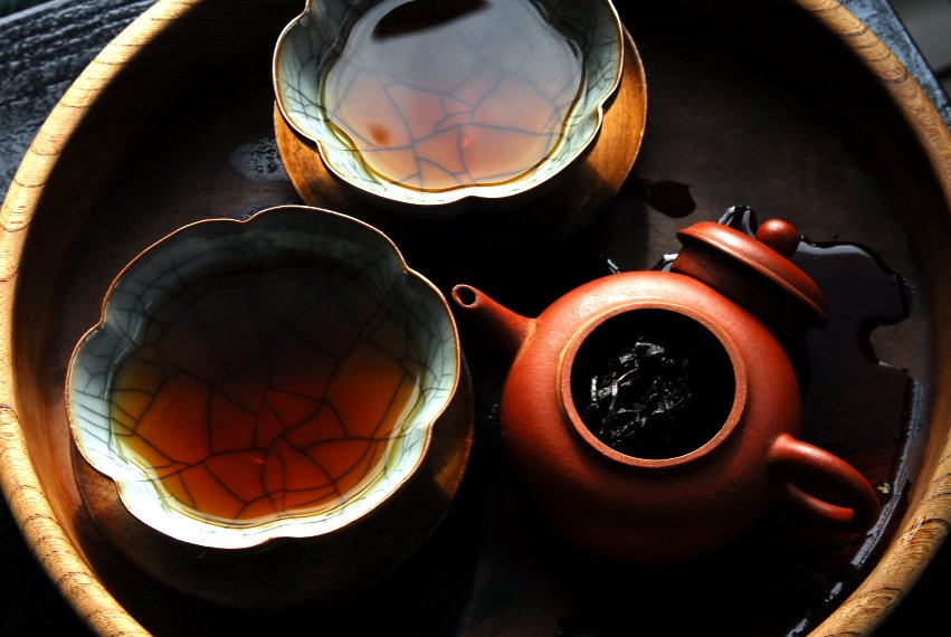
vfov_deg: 19.0
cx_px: 476
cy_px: 318
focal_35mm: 72
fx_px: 1905
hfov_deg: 28.0
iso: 400
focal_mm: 48
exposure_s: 1/60
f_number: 11
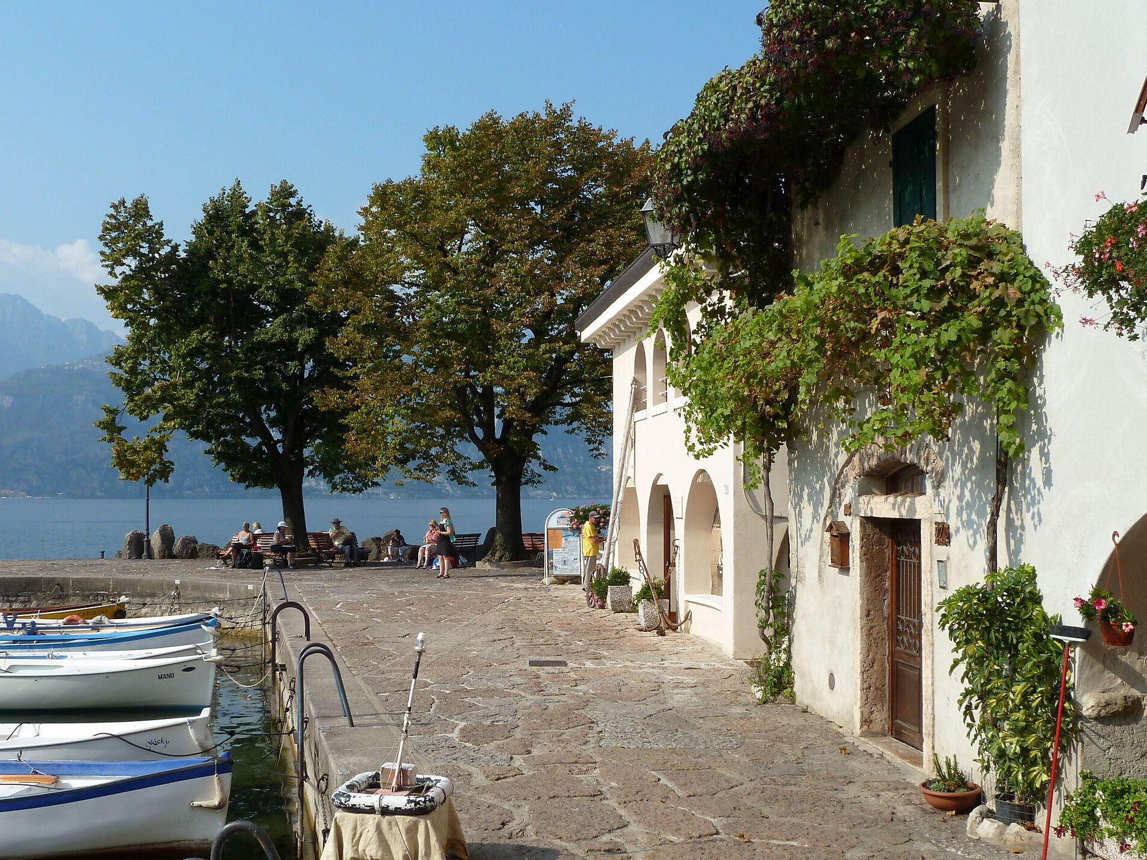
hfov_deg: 49.0
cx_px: 551
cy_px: 490
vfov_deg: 37.6
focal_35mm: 38
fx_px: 1259
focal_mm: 5
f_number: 4.5
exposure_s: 1/500
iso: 80
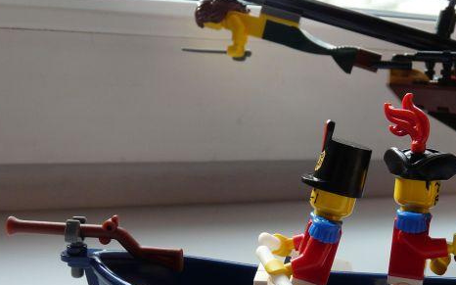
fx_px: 634
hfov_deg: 39.3
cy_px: 194
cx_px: 283
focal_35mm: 51
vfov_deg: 25.2
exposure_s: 1/100
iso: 100
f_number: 3.6
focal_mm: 4.6
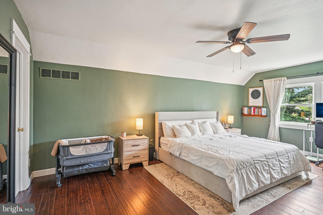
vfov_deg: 67.4
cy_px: 108
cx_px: 162
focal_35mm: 18
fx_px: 161
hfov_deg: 90.0
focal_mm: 18
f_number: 8
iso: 800
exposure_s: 1/15
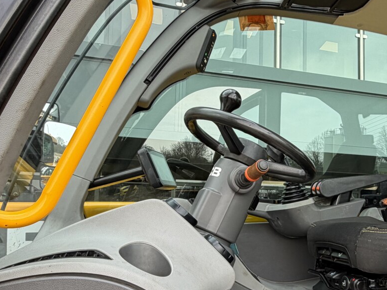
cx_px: 287
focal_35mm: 36
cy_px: 202
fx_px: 402
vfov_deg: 39.0
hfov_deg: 49.5
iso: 40
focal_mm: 2.22
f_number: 2.2
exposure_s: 1/123
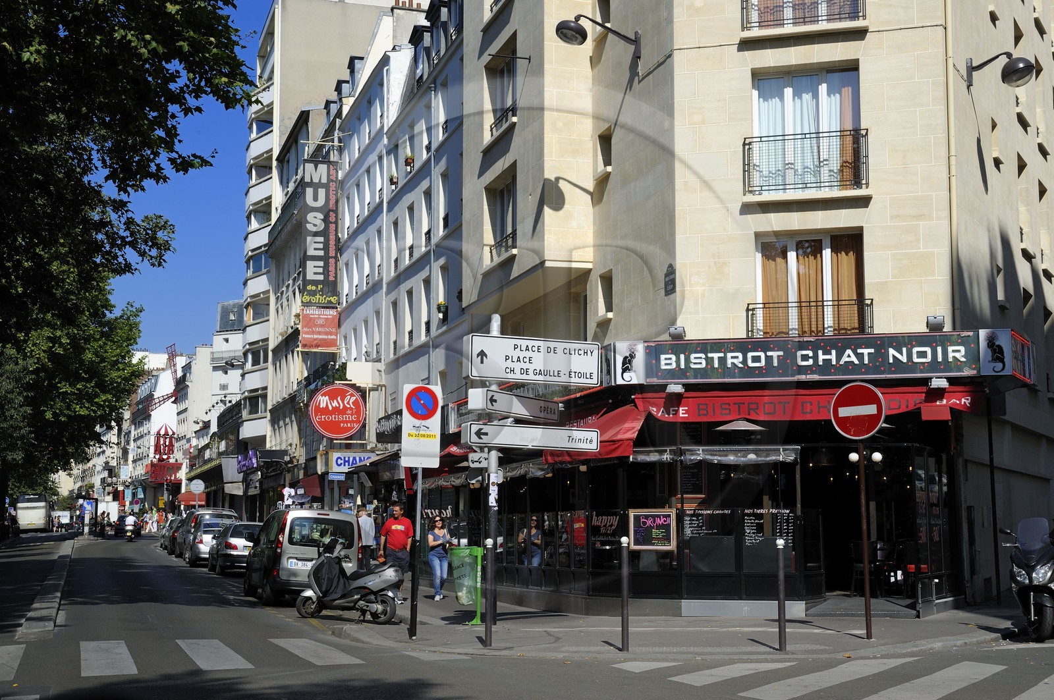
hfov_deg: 39.6
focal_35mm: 50
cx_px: 527
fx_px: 1462
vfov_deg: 26.9
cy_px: 350
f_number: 11
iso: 200
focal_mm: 50
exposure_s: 1/200
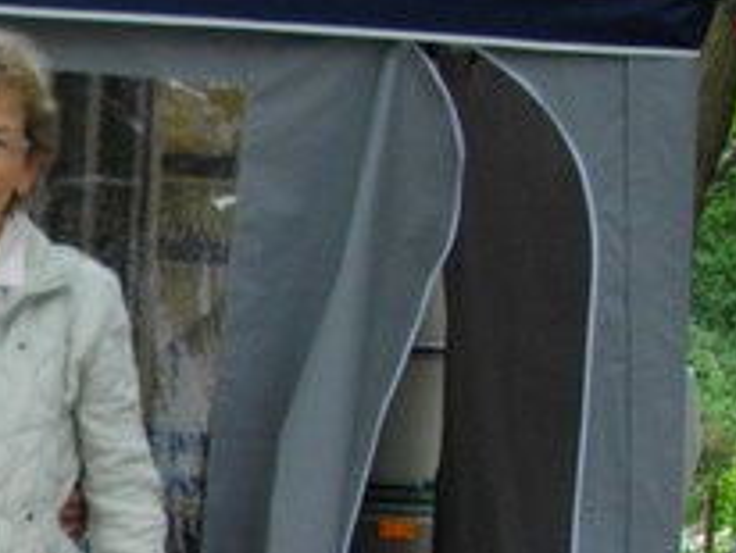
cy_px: 574
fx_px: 2576
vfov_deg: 12.1
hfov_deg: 14.9
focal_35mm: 121
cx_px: -413
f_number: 2.9
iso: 127
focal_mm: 5.7
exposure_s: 1/125
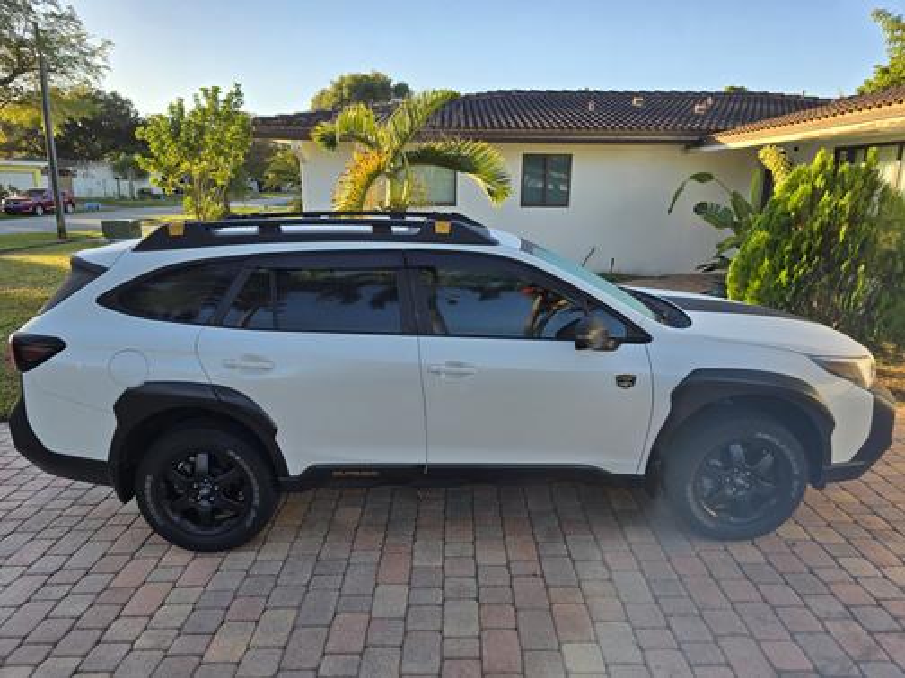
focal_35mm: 23
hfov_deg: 73.9
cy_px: 339
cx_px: 452
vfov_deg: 58.9
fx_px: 601
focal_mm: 6.3
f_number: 1.7
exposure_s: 1/263
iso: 12
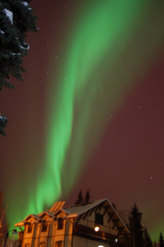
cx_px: 82
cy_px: 124
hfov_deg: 43.5
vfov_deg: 62.0
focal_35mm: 30
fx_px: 205
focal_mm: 20
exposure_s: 5
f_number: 1.8
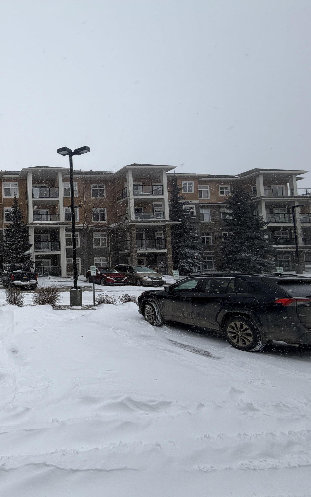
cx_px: -17
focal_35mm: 20
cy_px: 249
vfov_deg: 85.1
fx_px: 271
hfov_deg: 46.8
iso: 25
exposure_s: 1/770
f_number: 2.2
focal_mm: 2.22
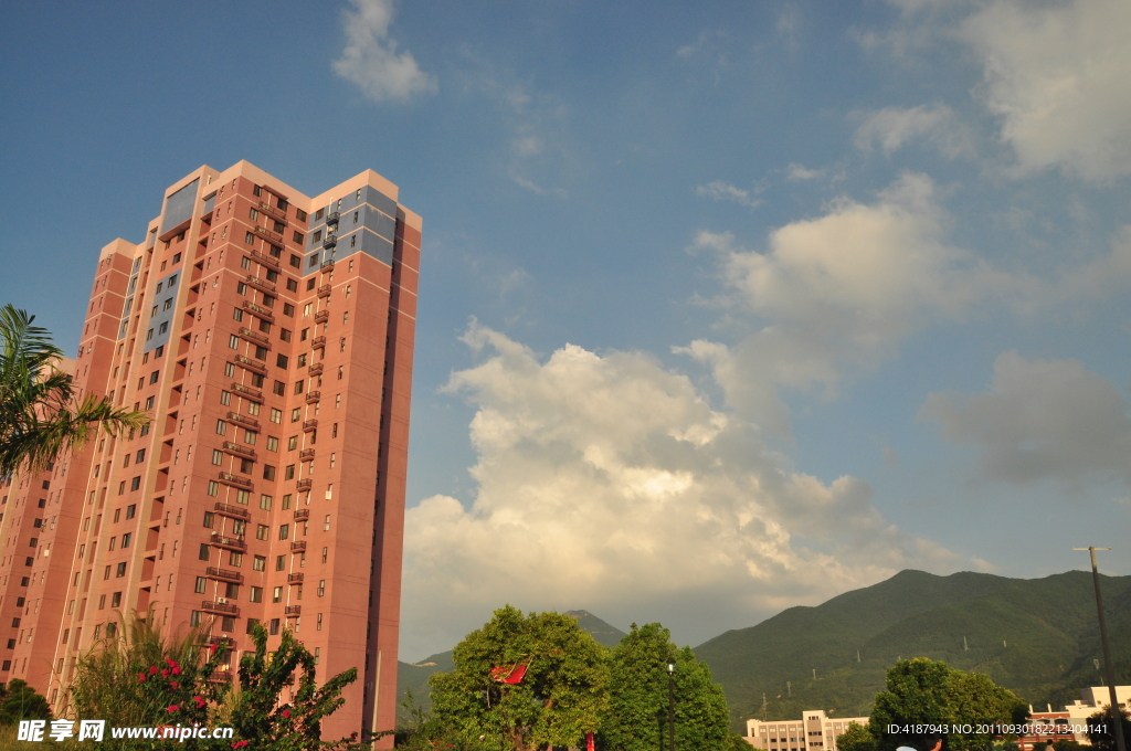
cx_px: 566
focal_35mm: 27
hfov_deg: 67.4
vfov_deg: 47.8
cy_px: 376
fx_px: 847
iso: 400
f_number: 11
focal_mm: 18
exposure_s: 1/500
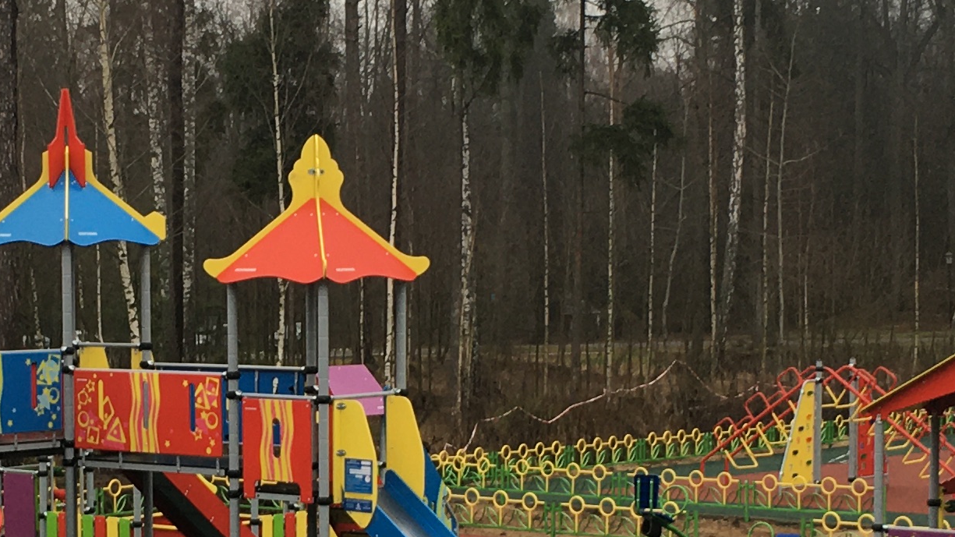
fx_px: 2634
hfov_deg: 20.4
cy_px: 493
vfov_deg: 11.6
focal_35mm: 104
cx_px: 222
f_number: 2.2
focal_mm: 4.15
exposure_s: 1/50
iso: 25
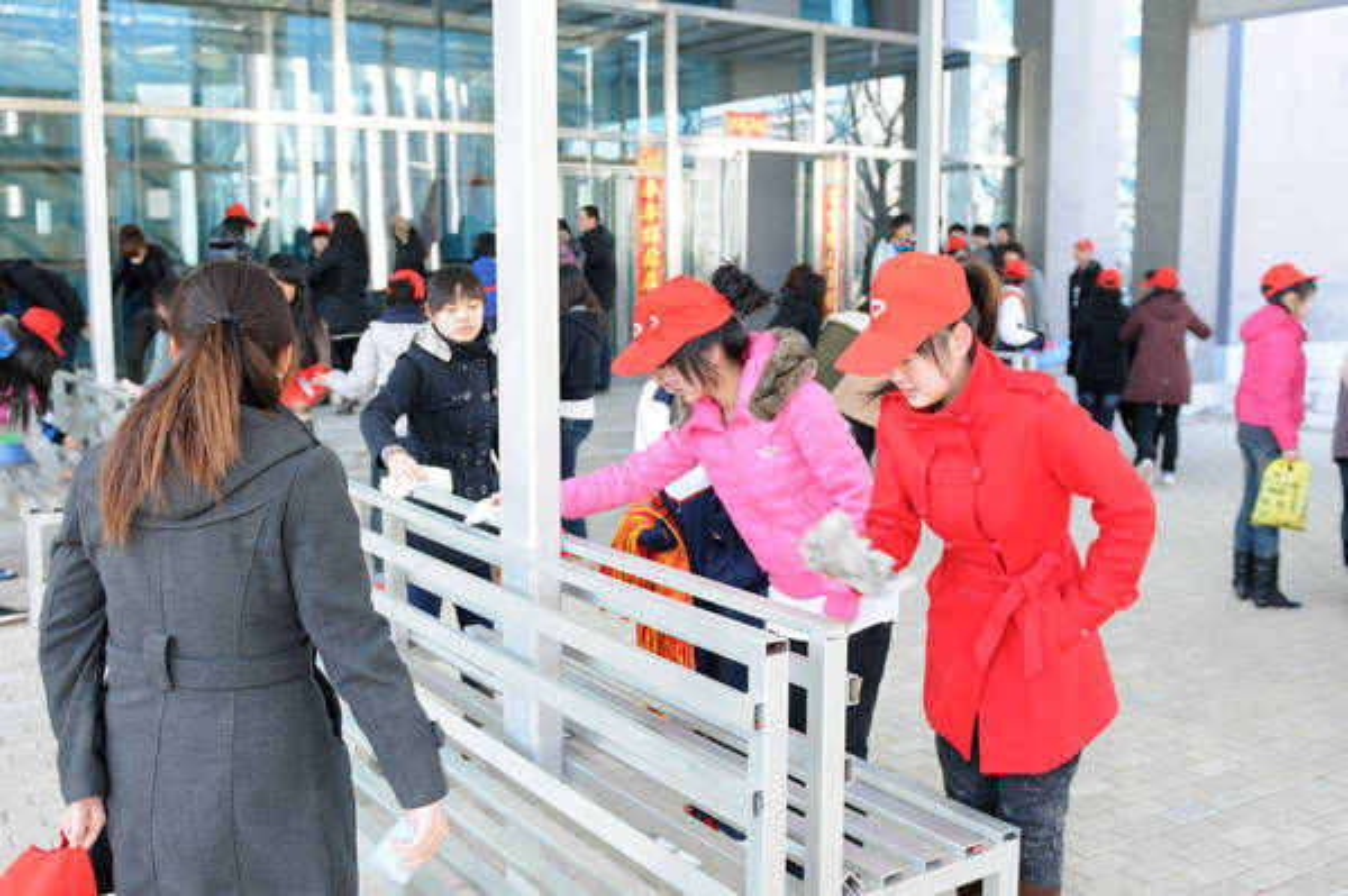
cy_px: 448
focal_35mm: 36
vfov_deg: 36.8
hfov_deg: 53.2
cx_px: 674
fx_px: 1347
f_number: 2.8
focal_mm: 24
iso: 200
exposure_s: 1/100
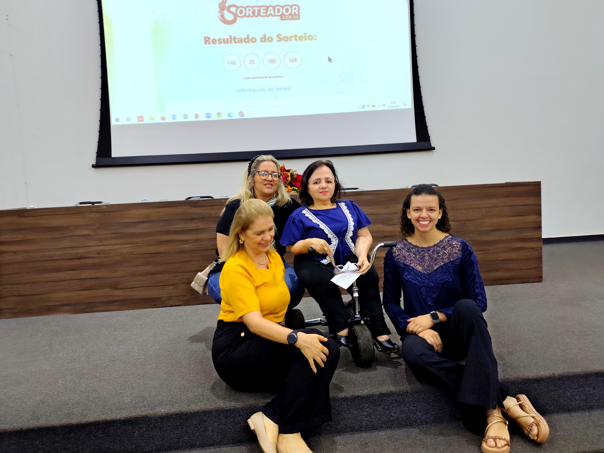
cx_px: 302
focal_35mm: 25
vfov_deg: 54.9
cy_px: 226
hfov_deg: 69.4
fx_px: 436
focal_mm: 4.71
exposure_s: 1/32.7
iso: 409
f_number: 1.7
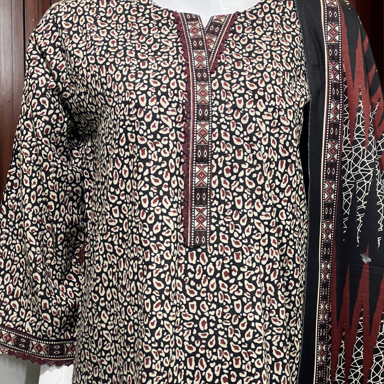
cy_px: 184
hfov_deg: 19.1
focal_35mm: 91
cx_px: 192
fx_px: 1142
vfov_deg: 19.1
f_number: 2.8
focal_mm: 9
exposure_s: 1/50
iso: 320
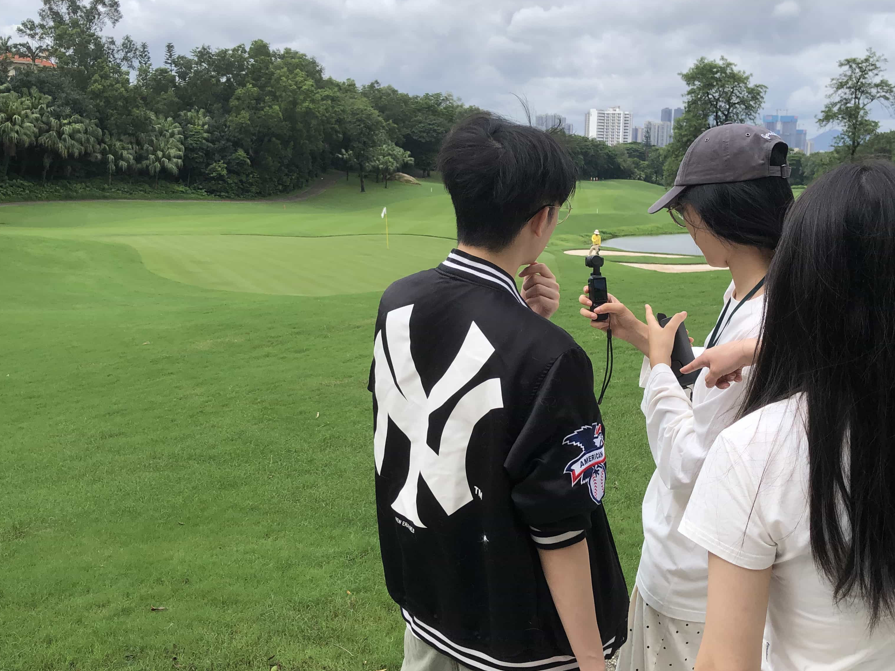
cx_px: 512
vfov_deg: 38.6
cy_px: 304
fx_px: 957
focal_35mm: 37
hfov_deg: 50.0
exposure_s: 1/1656
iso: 20
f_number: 1.8
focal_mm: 4
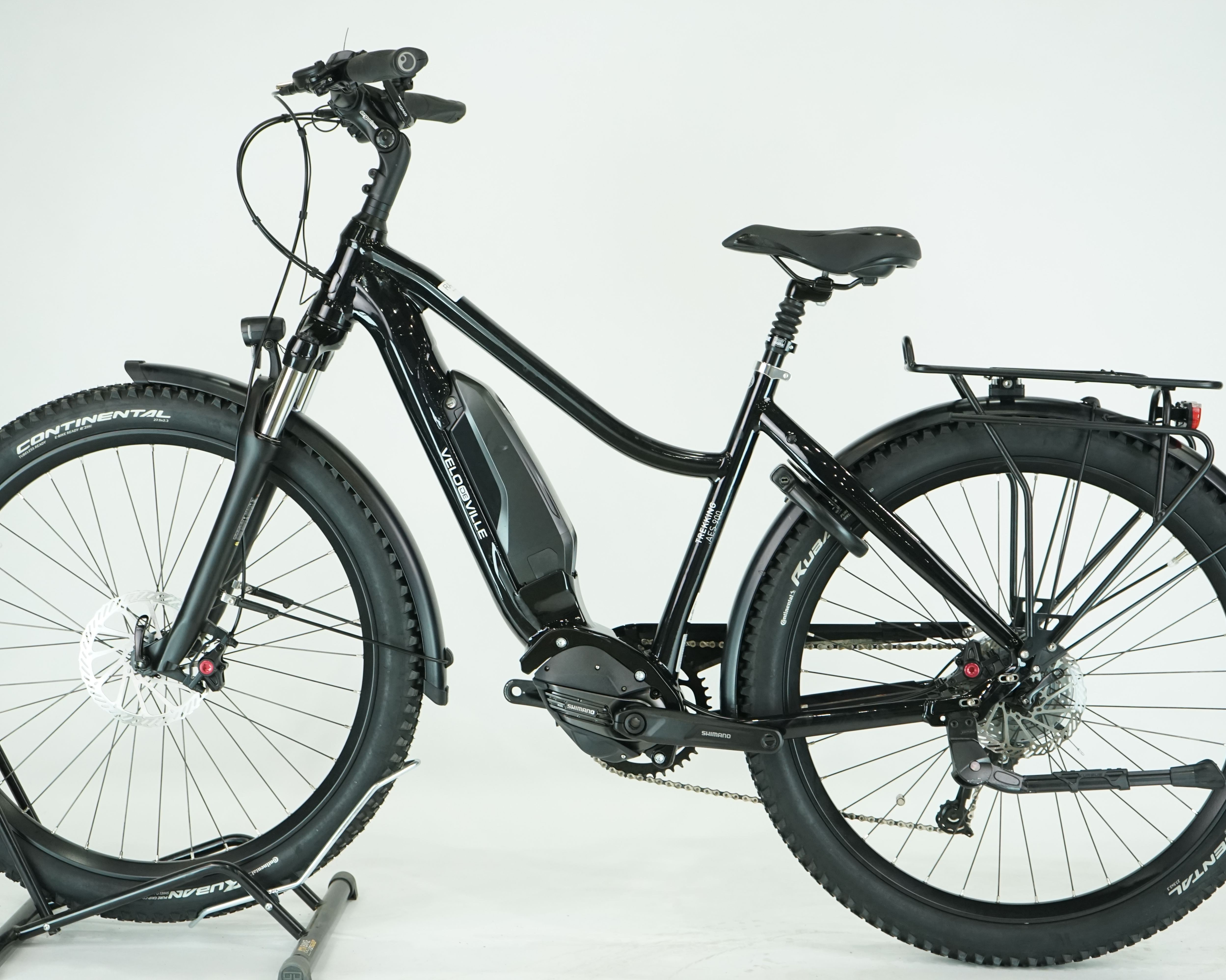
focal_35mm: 62
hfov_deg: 30.5
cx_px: 595
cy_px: 490
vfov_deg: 24.6
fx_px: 2250
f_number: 5.6
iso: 1600
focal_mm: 55
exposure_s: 1/200
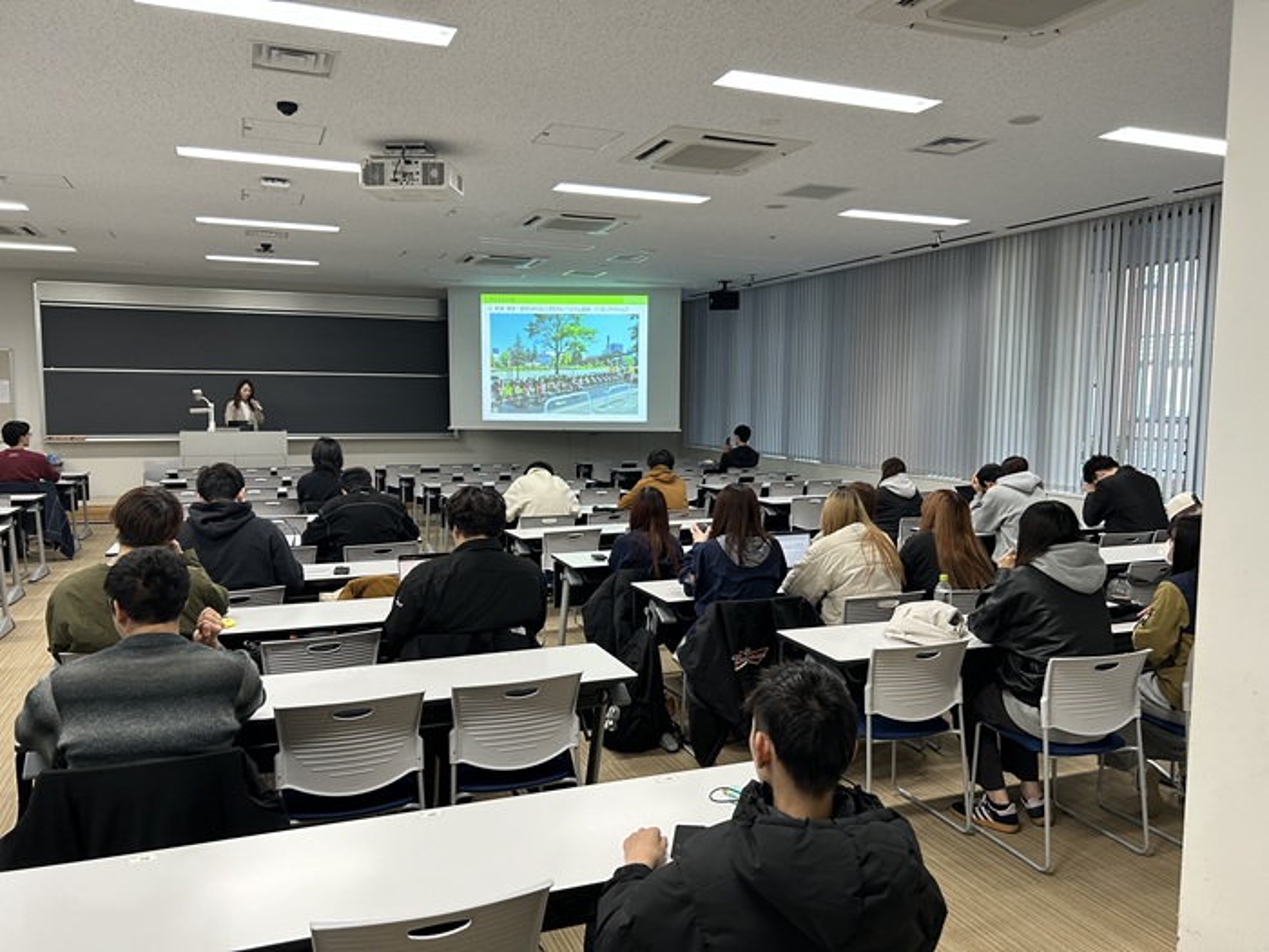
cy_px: 476
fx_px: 953
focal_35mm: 26
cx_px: 634
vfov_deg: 53.1
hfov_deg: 67.3
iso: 125
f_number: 1.5
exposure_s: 1/100
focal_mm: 5.7
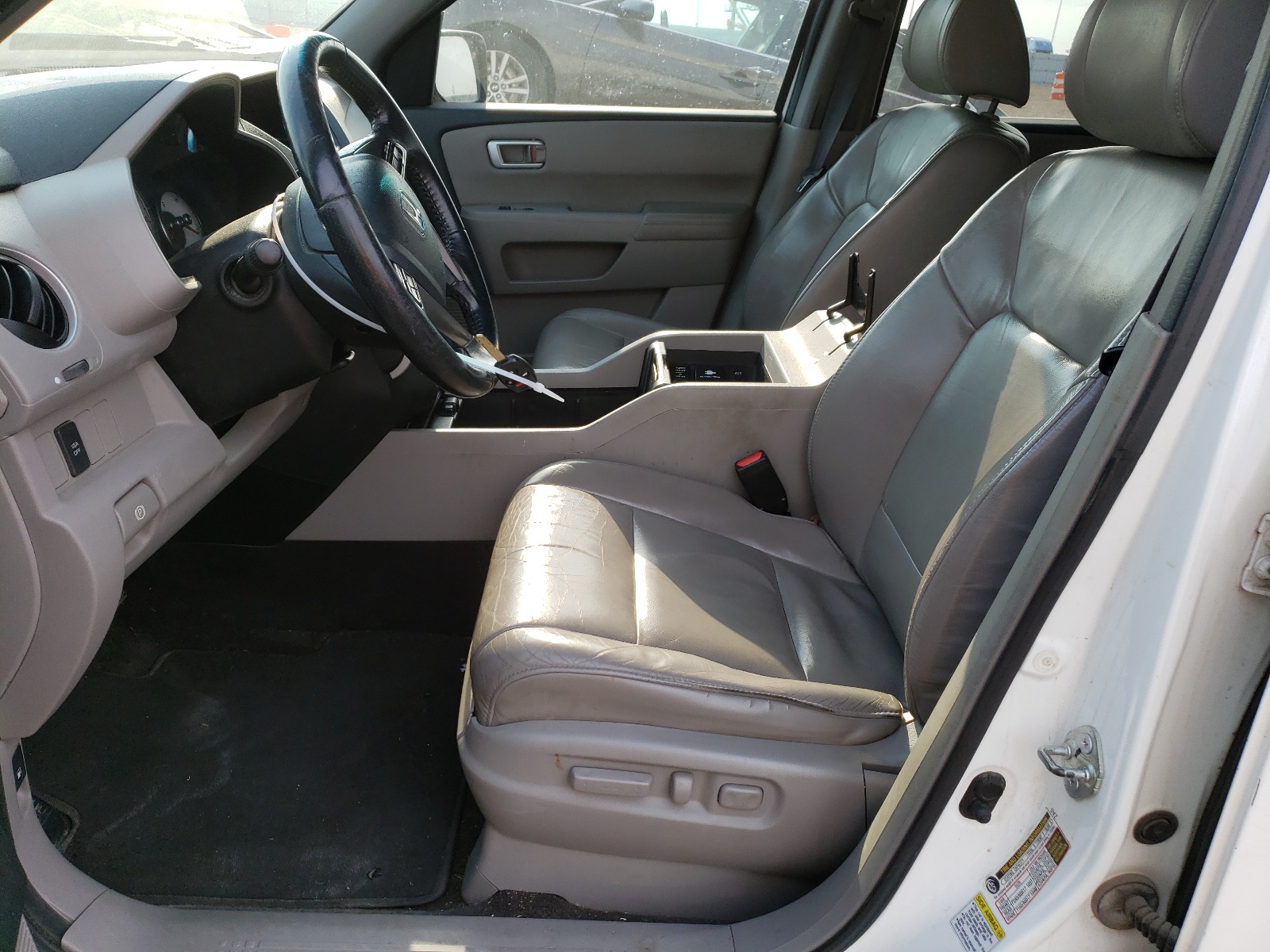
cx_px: 635
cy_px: 476
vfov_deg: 53.1
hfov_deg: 67.3
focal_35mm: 26
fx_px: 954
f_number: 1.5
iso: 50
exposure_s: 1/667
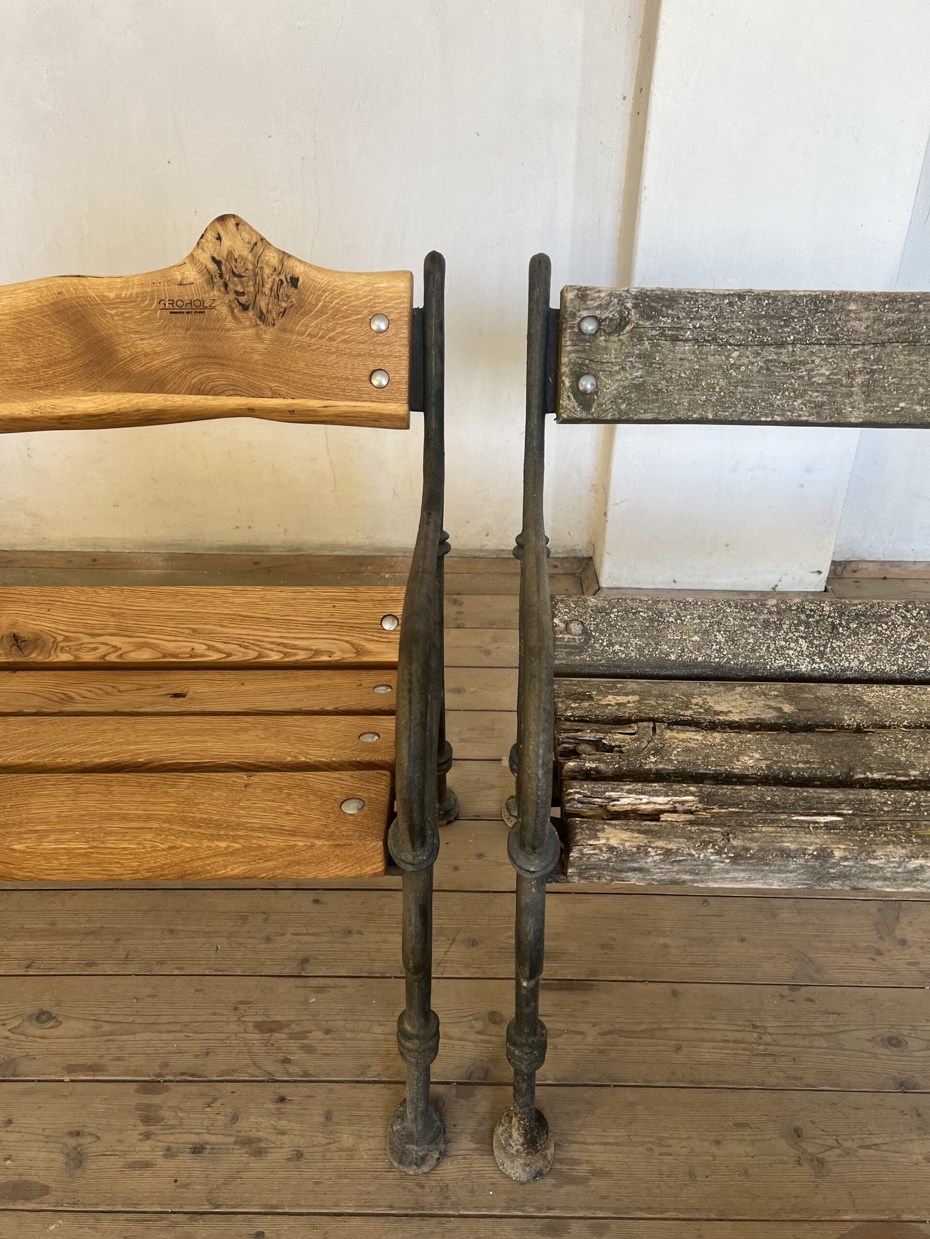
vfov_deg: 67.3
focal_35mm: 26
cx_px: 465
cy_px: 620
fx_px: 931
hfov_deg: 53.1
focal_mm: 5.7
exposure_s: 1/100
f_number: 1.5
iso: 100
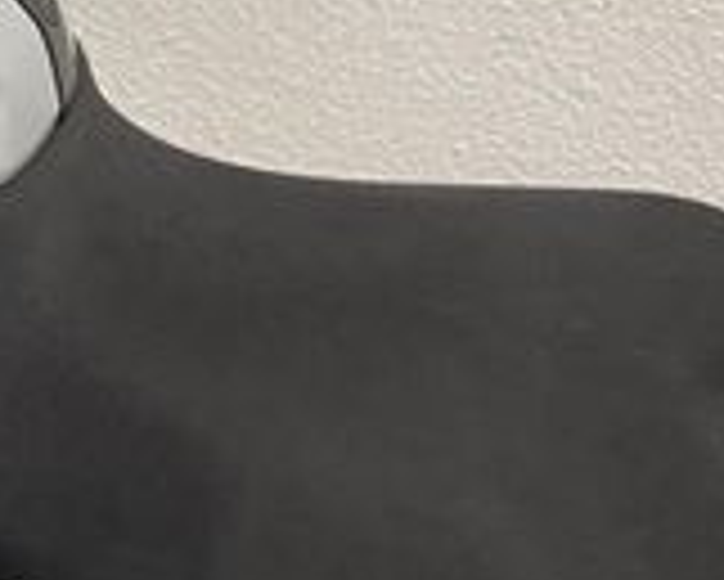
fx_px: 2165
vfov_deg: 14.1
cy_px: -328
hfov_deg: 15.8
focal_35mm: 101
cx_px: -625
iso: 125
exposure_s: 1/100
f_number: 1.6
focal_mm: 4.2
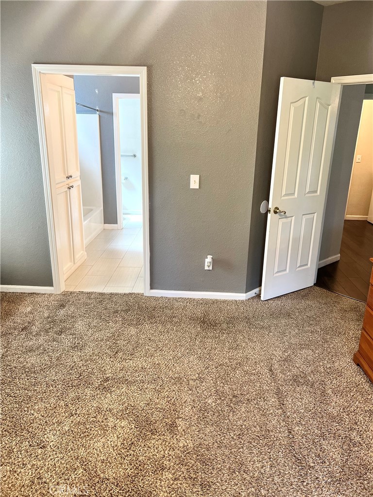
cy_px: 248
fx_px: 374
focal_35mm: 26
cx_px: 186
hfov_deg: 53.1
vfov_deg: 67.3
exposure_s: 1/120
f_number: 1.5
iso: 125
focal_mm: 5.7
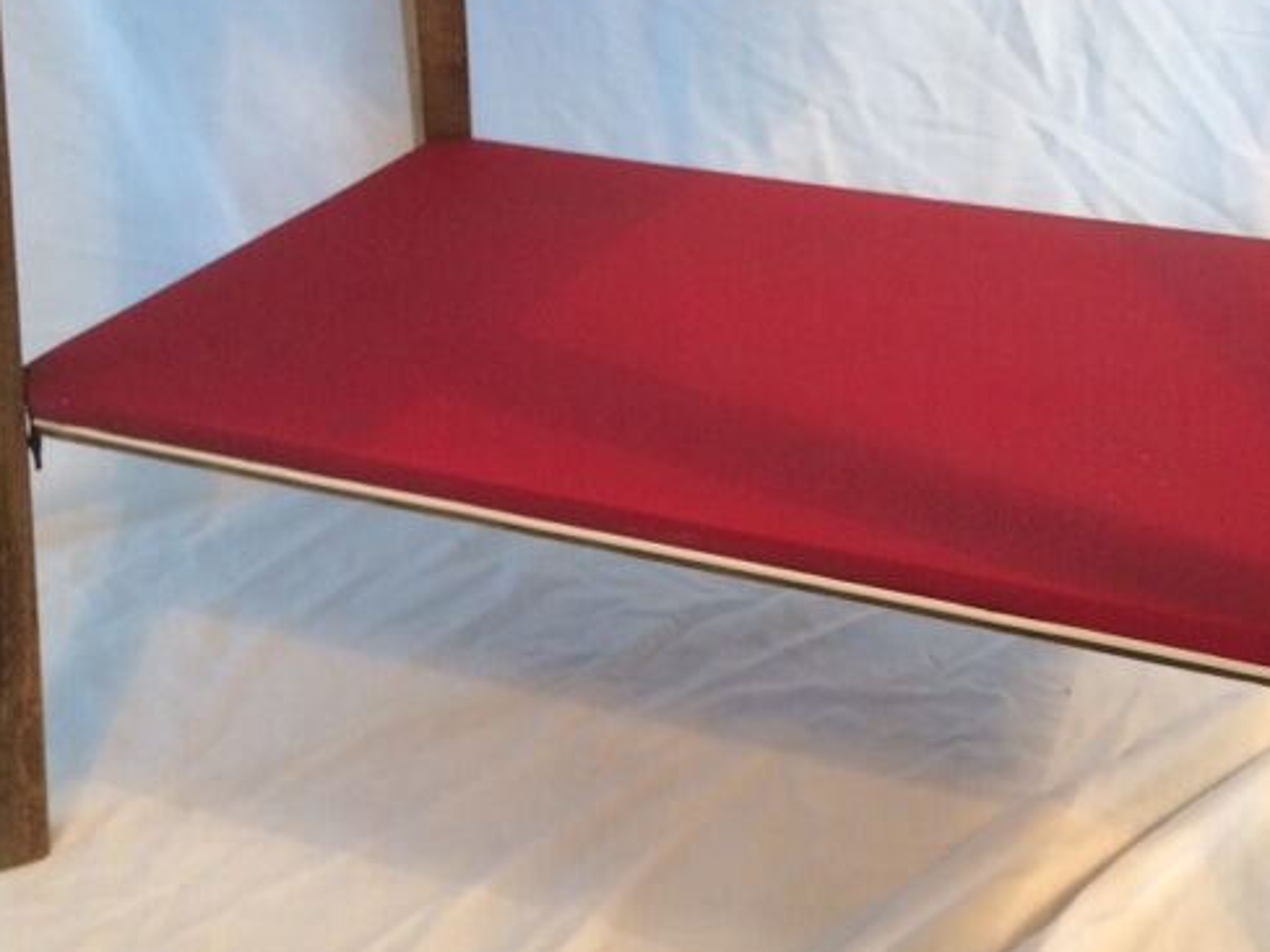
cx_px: 783
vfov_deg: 37.6
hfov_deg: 48.6
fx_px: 1394
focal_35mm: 38
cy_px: 551
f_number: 2.2
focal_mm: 4.15
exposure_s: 1/20
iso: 320
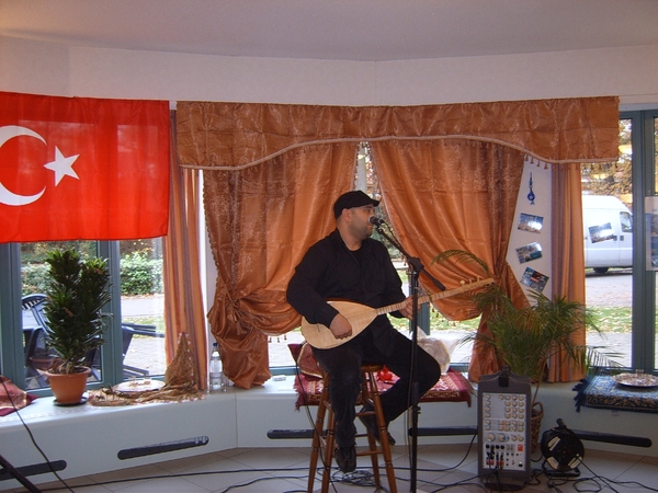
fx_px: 665
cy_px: 246
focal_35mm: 35
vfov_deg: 40.7
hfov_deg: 52.6
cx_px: 329
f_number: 2.8
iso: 69
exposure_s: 1/30
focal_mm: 5.8
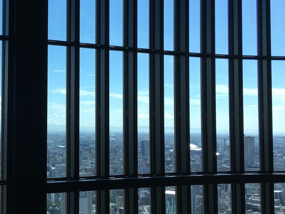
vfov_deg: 26.1
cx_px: 45
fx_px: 461
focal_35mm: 56
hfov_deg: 33.1
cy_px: 101
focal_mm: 4.15
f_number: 2.2
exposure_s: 1/845
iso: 25
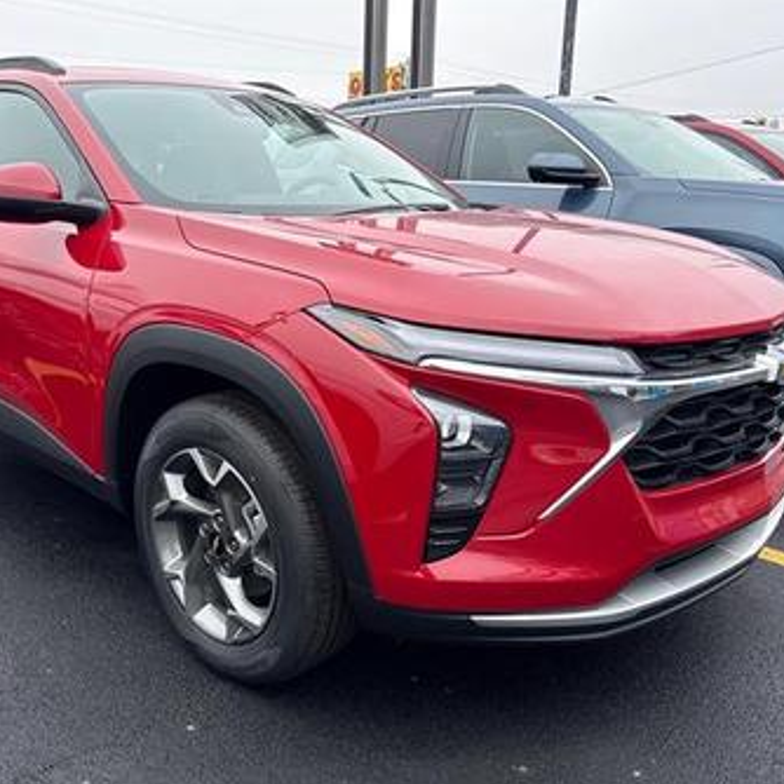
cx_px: 307
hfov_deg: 50.7
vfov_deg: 51.1
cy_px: 420
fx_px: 820
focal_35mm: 32
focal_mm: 6.76
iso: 100
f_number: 1.78
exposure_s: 1/1337
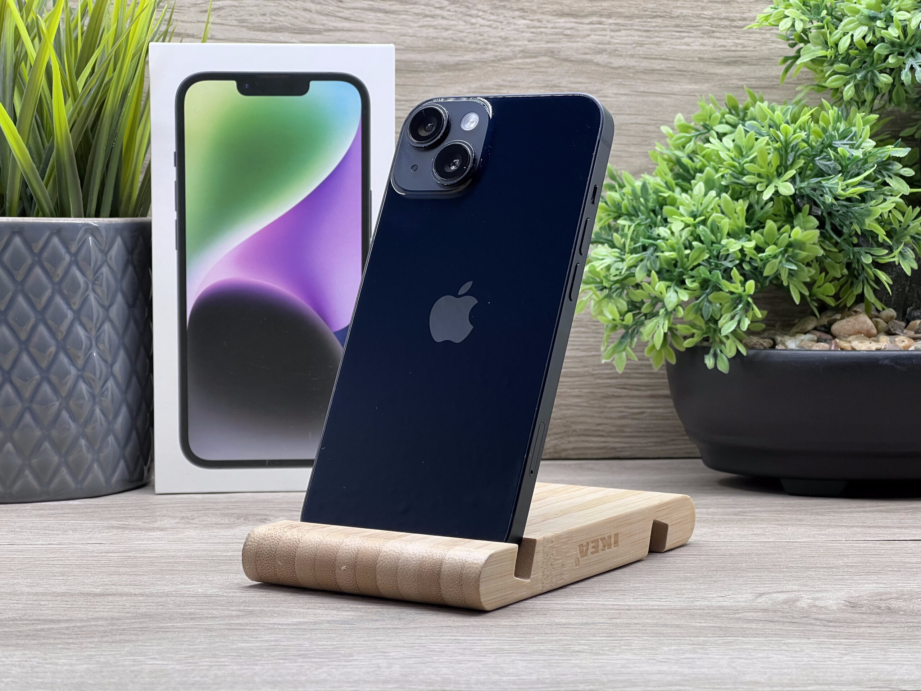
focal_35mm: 77
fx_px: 2049
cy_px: 346
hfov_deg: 25.3
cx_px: 460
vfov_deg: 19.1
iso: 125
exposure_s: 1/100
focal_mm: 9
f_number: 2.8
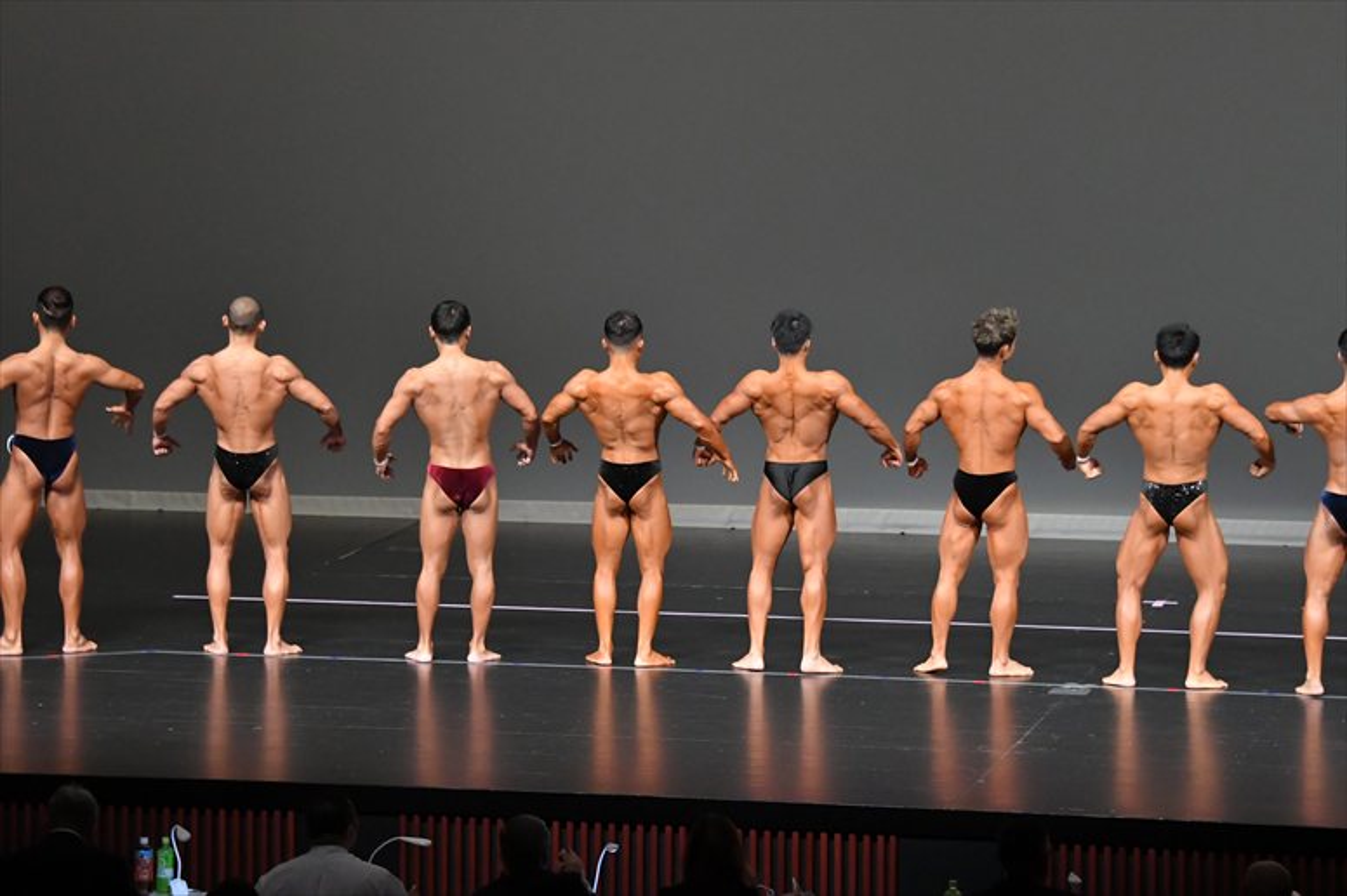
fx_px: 5872
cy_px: 448
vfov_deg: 8.7
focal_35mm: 157
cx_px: 674
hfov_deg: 13.1
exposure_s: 1/400
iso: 5000
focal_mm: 105
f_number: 5.6
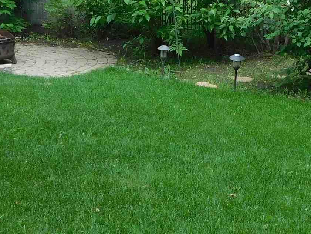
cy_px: 32
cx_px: 222
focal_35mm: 84
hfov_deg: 23.1
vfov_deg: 17.4
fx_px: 755
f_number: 3
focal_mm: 4
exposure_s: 1/200
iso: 125
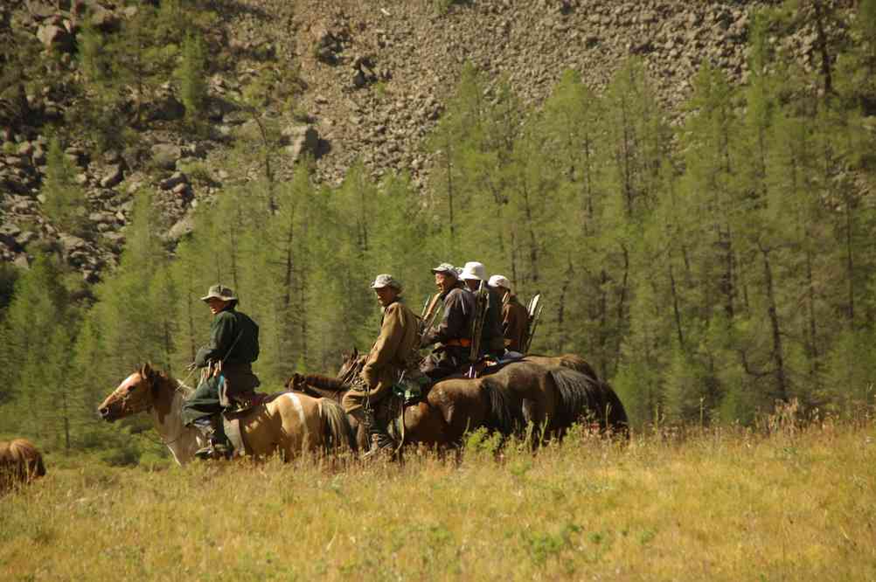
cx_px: 438
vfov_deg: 5.1
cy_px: 291
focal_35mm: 270
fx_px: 6563
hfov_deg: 7.6
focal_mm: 180
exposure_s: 1/180
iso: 100
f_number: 6.2
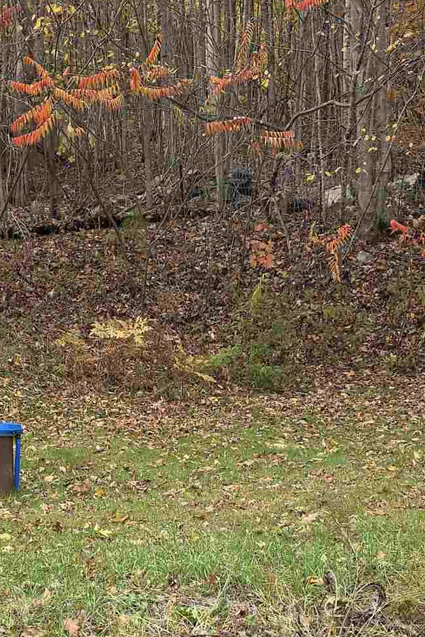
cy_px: 459
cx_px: 53
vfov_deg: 26.7
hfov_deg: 17.9
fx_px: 1328
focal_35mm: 75
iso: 25
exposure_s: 1/359
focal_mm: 6.3
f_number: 1.7
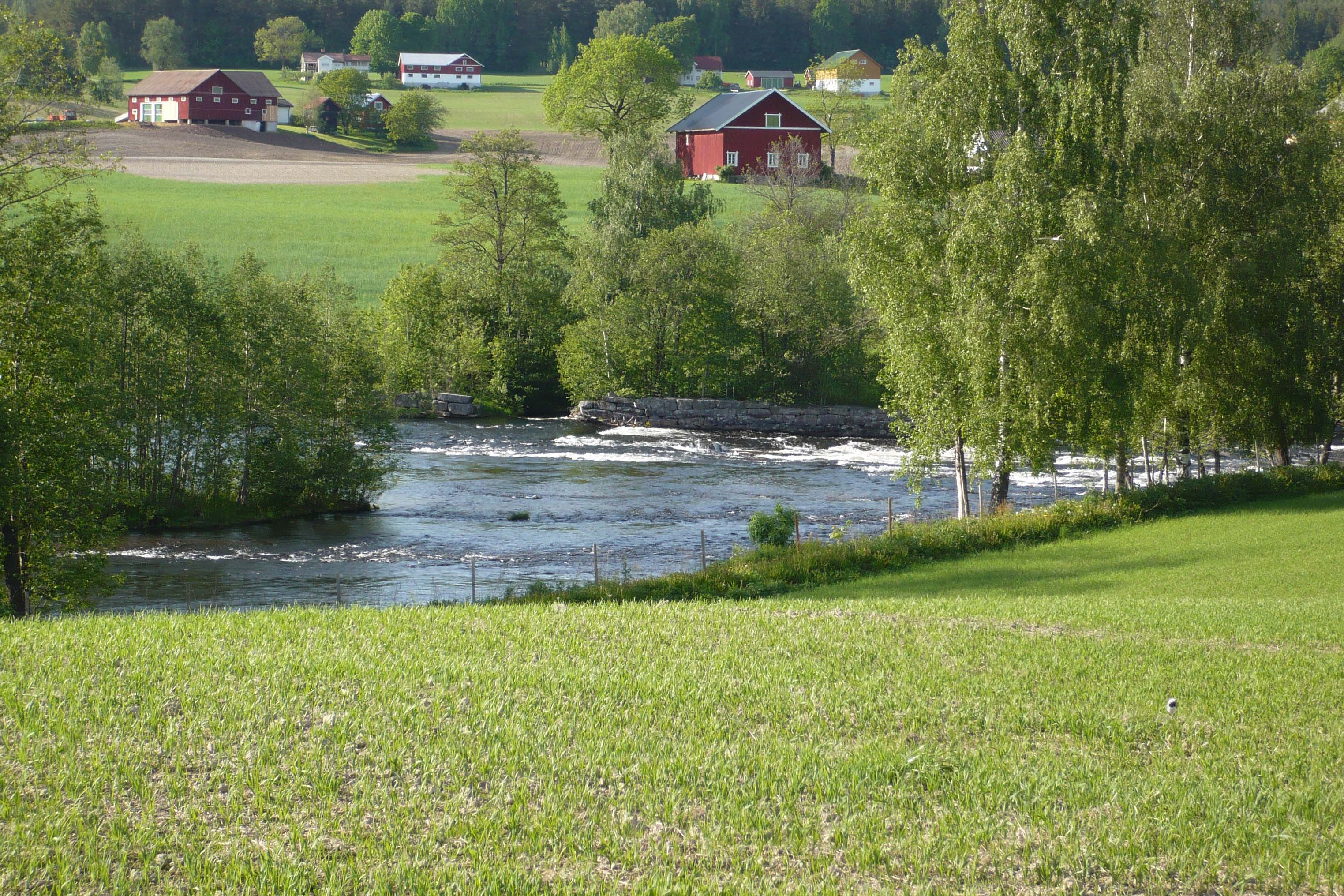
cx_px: 675
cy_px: 442
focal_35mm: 108
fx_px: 4031
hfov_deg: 18.9
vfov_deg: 12.7
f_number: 4.9
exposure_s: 1/160
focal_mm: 17
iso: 100
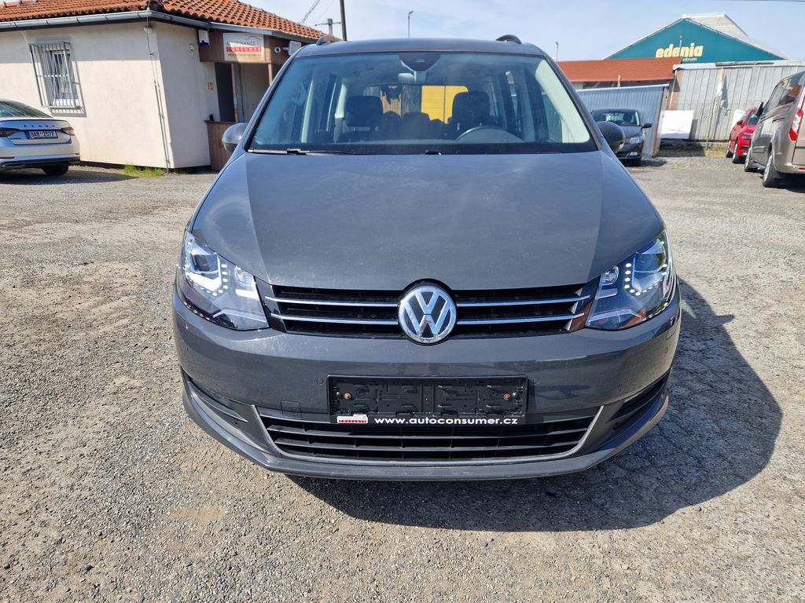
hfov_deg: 73.9
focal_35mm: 23
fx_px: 535
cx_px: 402
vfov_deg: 58.9
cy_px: 302
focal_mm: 5.4
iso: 50
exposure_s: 1/916
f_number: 1.8
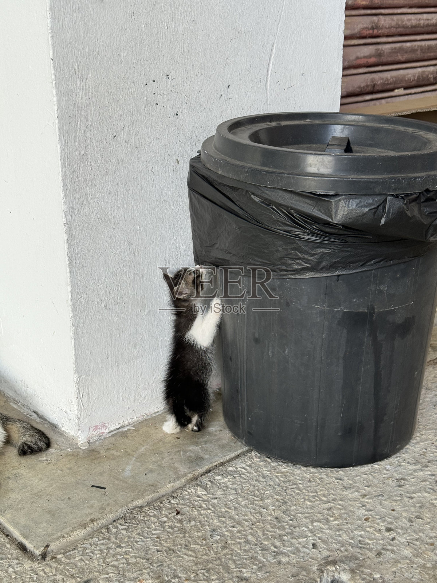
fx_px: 808
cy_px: 292
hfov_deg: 30.3
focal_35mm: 48
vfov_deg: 39.7
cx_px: 218
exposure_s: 1/100
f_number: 1.78
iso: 64
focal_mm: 6.86
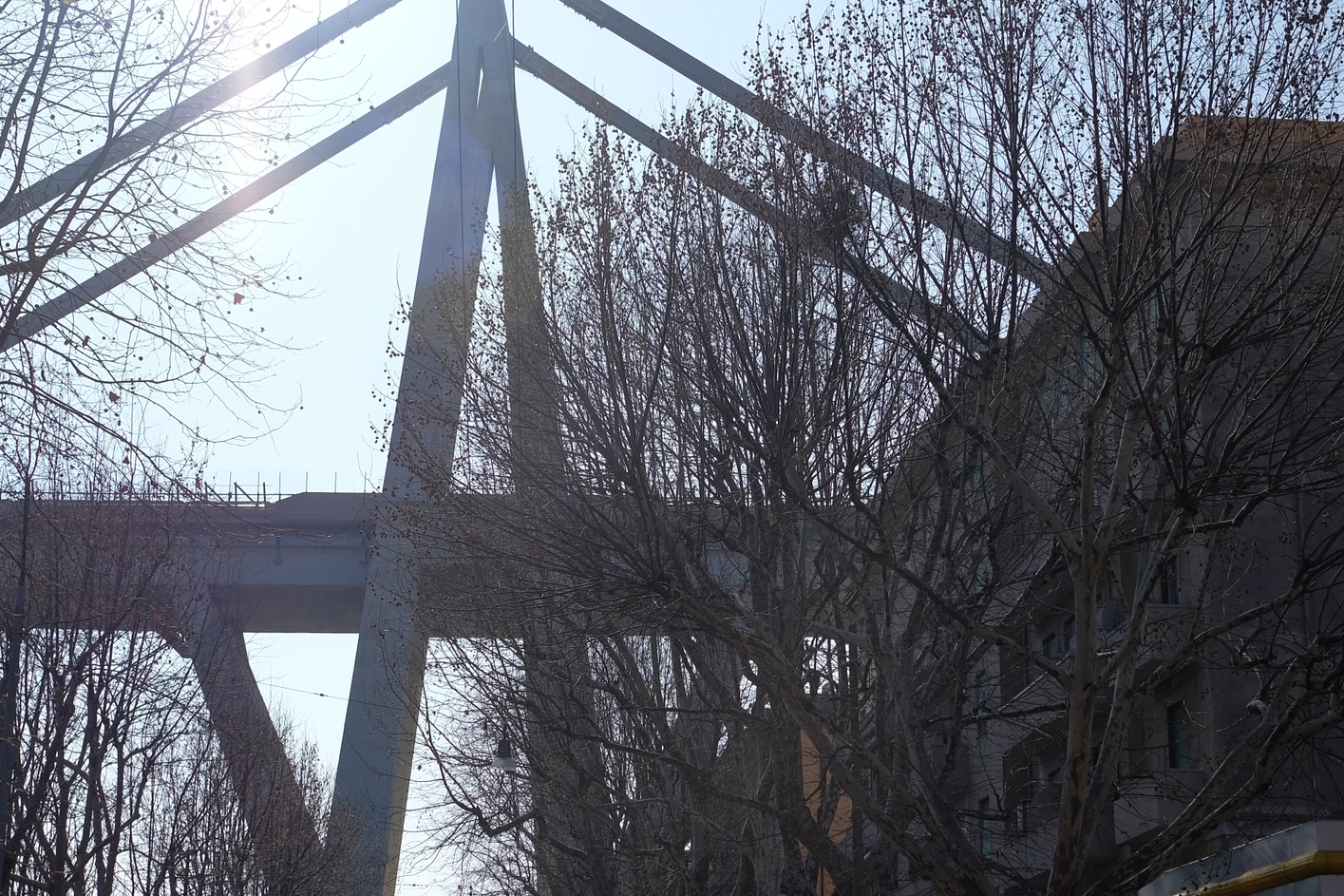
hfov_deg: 35.0
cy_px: 577
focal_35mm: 57
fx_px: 2128
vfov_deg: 23.7
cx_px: 614
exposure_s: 1/3200
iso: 200
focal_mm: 23
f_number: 4
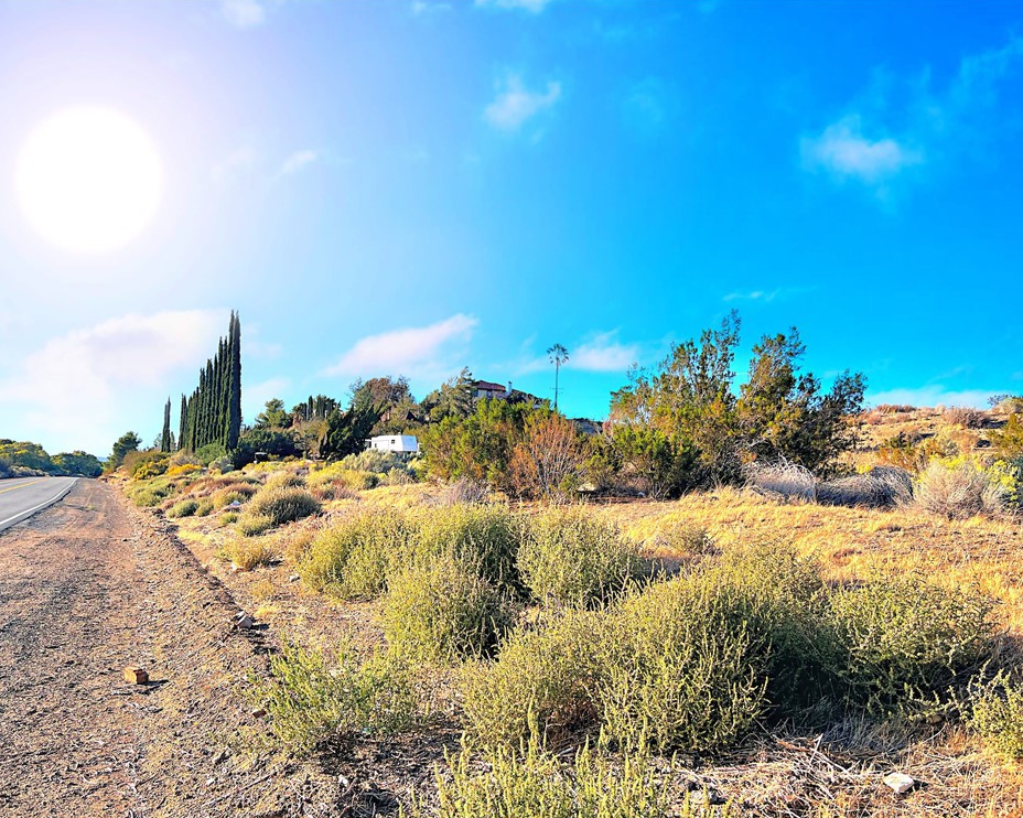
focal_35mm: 28
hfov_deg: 62.2
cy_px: 420
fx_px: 848
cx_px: 493
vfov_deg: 51.5
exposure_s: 1/2994
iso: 50
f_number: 1.5
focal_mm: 5.7
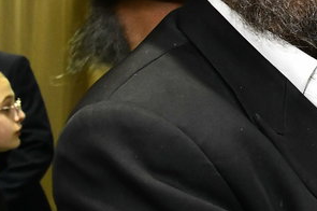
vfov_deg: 10.1
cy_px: -51
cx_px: 535
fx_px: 1170
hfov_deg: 14.0
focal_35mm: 133
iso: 1600
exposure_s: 1/125
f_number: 5.6
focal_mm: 28
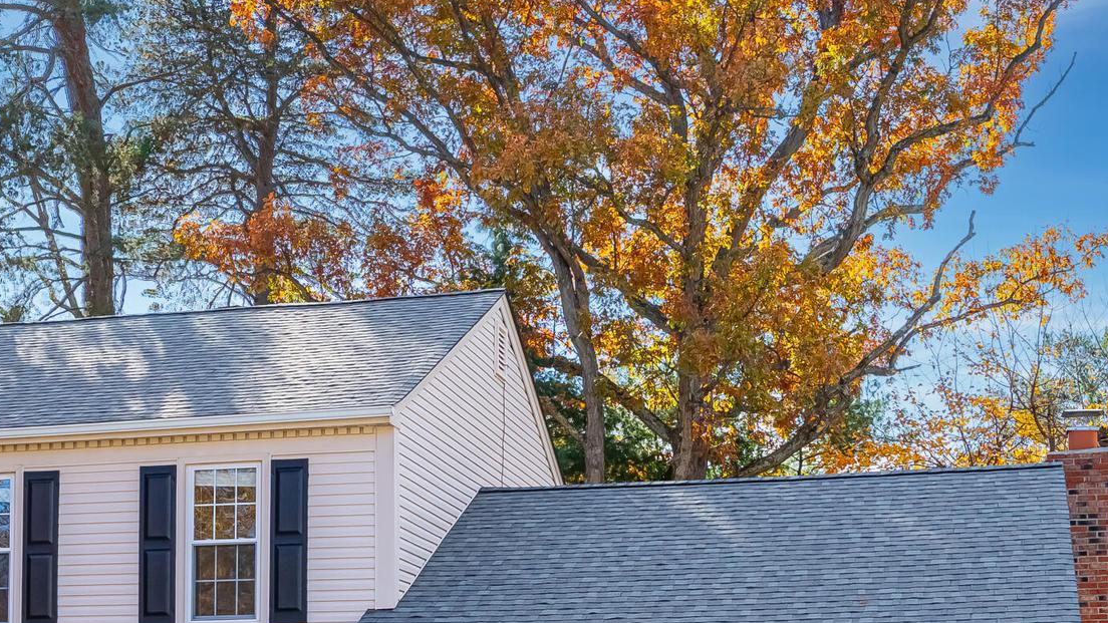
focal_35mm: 68
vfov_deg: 17.5
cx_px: 314
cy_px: 564
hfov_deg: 30.6
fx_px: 1998
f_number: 8
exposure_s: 1/5000
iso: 640
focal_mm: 35
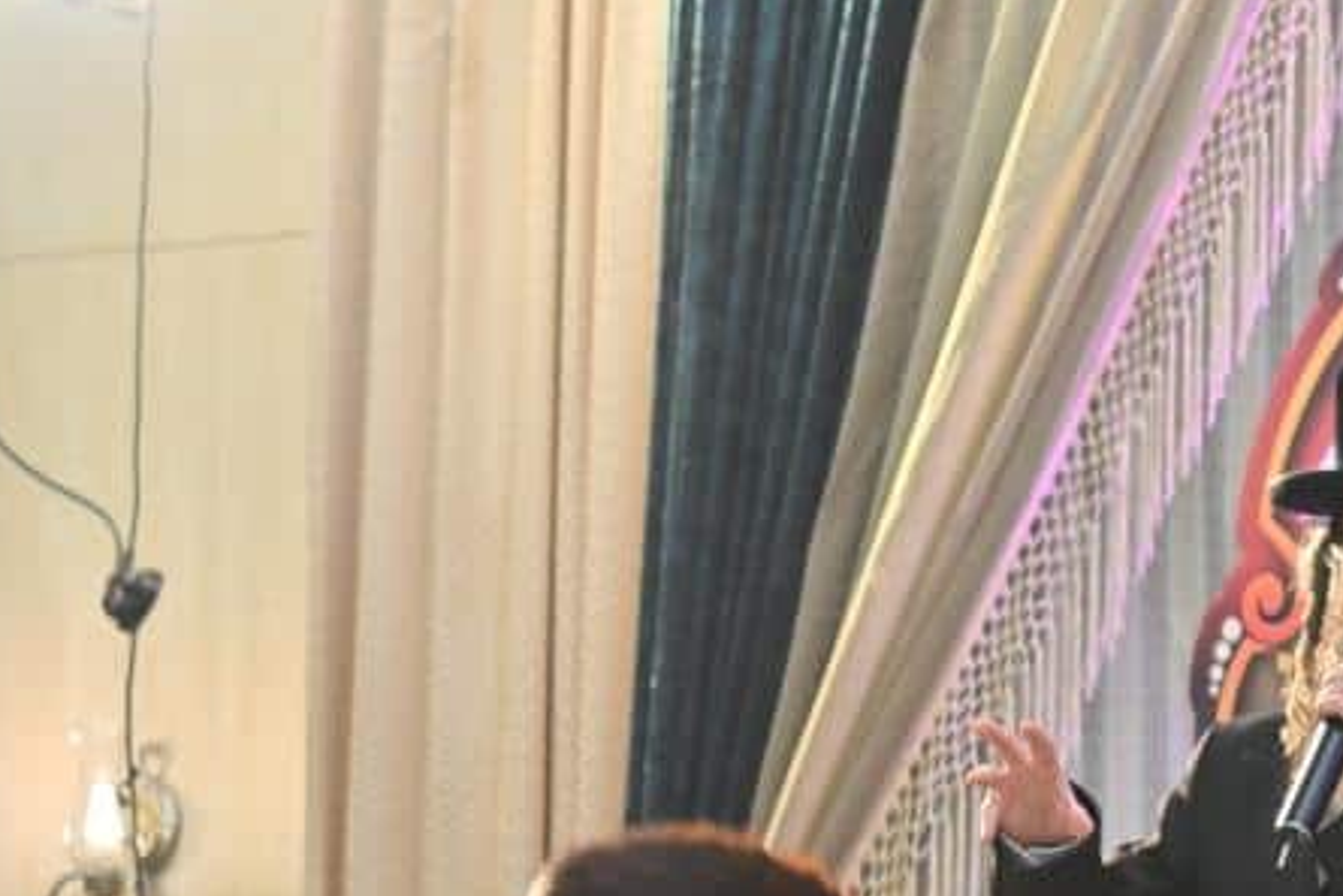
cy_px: 608
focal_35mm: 276
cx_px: 1319
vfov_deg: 5.0
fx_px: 10299
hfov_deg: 7.4
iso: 500
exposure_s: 1/160
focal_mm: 120
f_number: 4
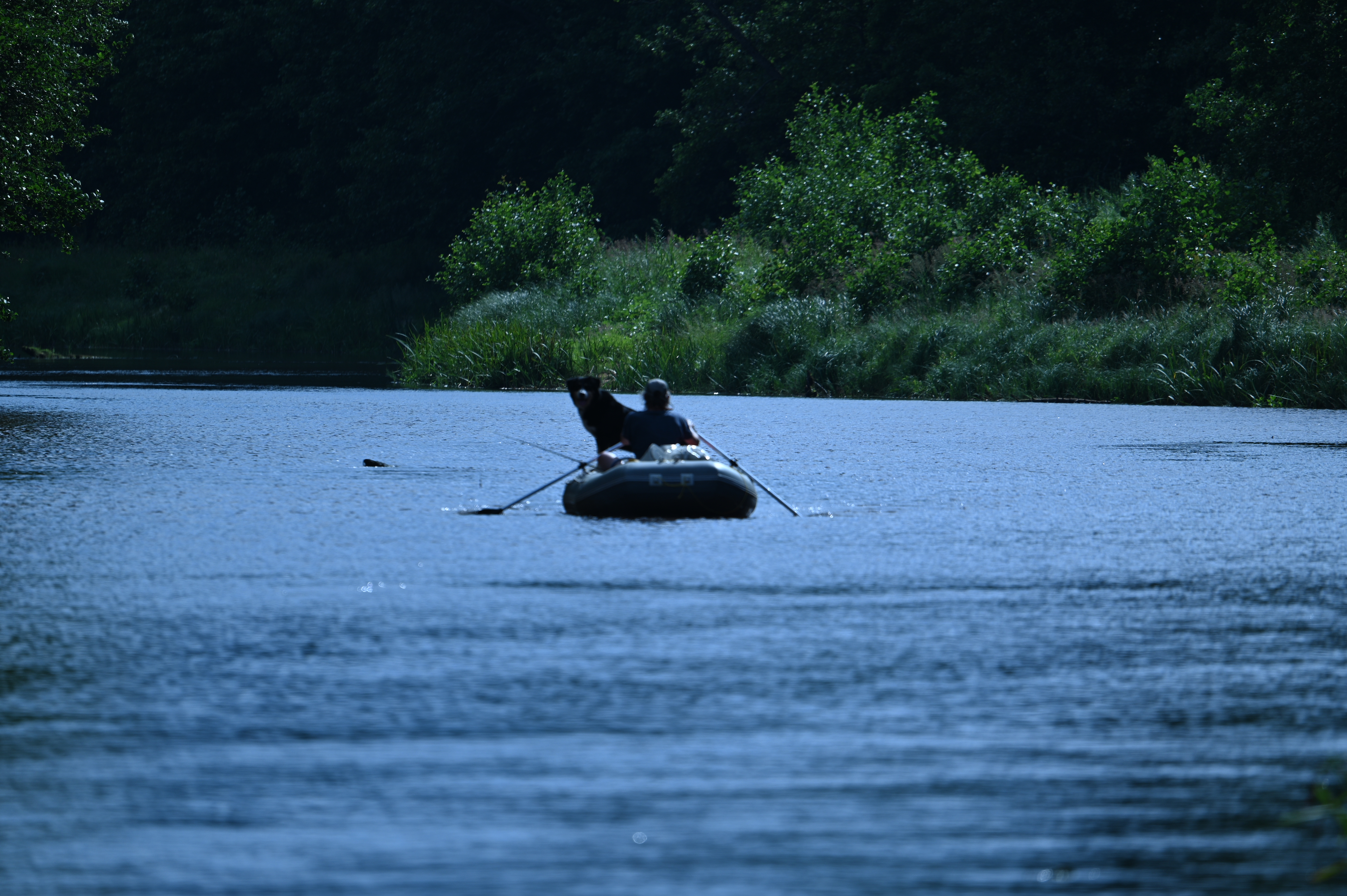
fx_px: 18695
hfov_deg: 4.1
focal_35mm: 500
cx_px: 674
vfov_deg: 2.7
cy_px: 448
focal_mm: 500
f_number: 6.7
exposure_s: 1/800
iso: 100
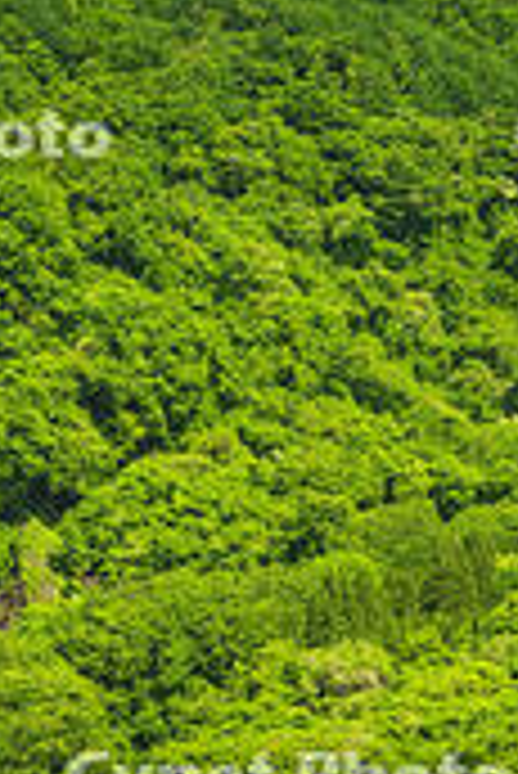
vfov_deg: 22.5
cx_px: 315
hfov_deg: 15.7
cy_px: 765
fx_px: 1874
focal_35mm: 87
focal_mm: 25
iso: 160
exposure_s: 1/30
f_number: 13
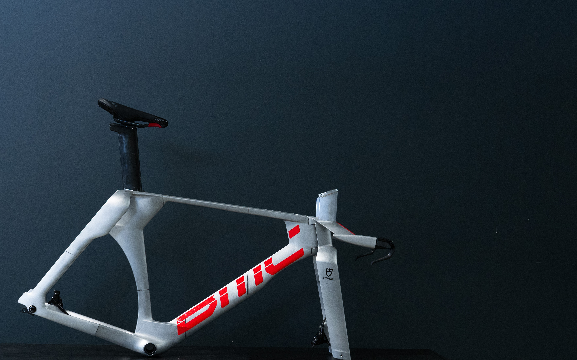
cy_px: 271
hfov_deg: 37.8
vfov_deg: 24.1
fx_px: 833
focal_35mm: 53
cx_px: 190
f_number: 4
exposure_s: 1/100
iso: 400
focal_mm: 24
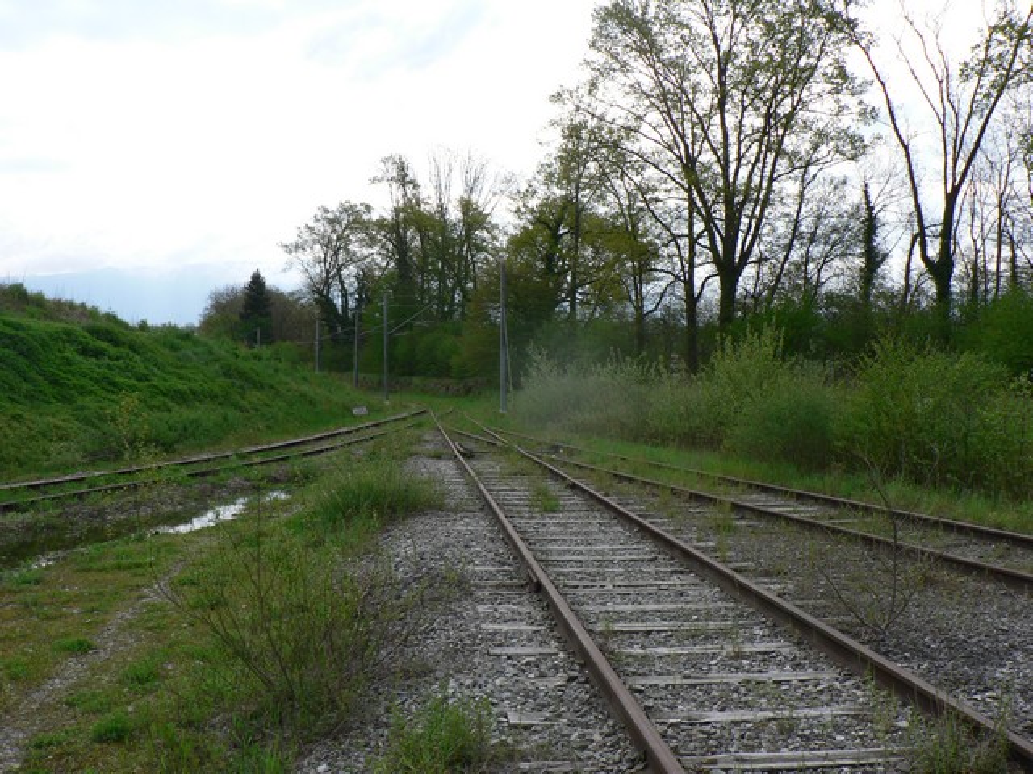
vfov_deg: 39.7
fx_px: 1074
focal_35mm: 36
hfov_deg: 51.4
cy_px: 387
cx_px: 516
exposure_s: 1/320
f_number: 4
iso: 80
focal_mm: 6
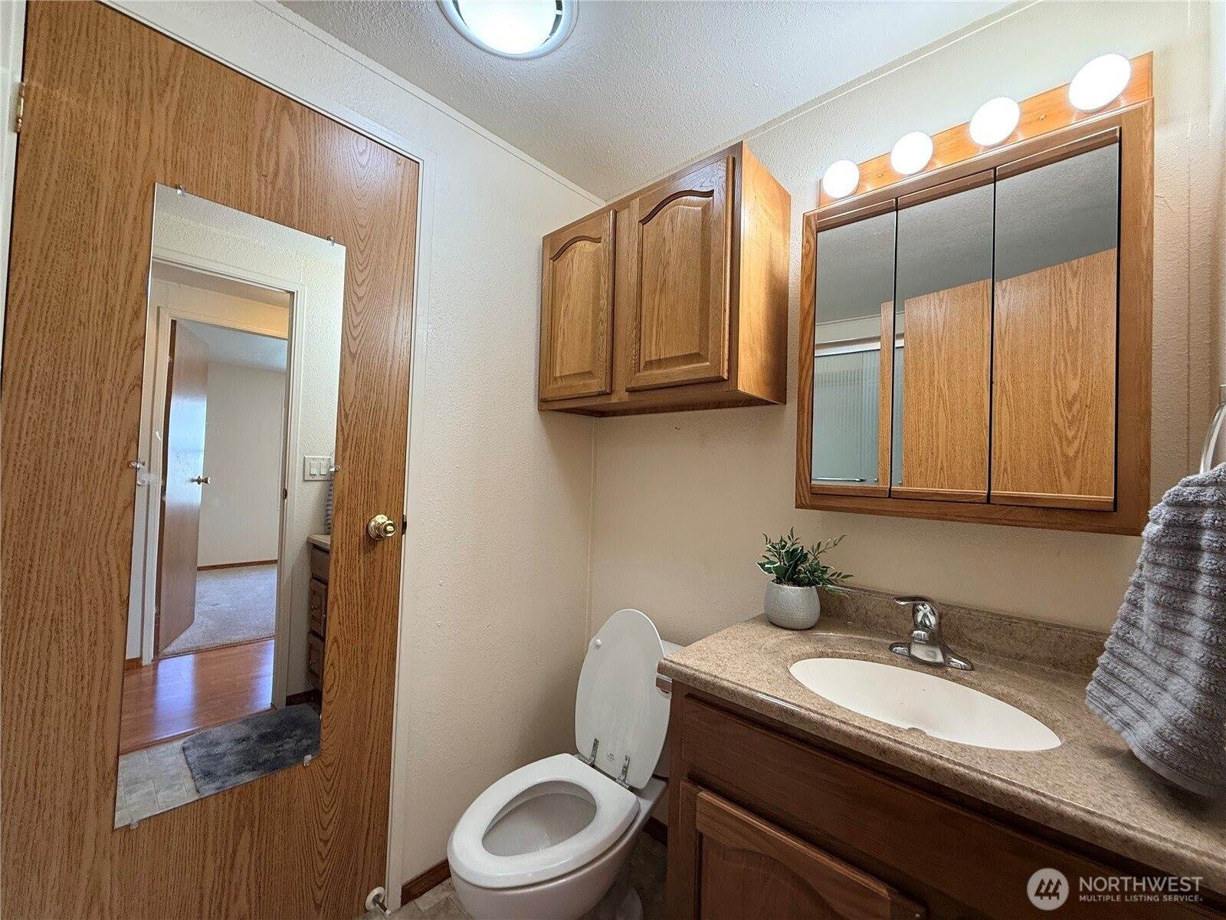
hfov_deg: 102.1
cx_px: 613
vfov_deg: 85.7
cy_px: 460
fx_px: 496
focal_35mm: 14
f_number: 2.2
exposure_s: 1/60
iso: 160
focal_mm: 2.22
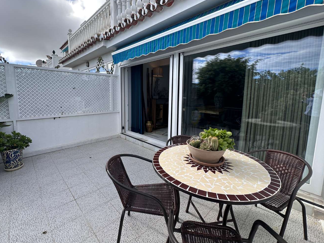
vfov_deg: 78.0
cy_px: 112
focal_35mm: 16
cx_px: 148
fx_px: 150
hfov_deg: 94.3
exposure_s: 1/903
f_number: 2.2
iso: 40
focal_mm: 2.22
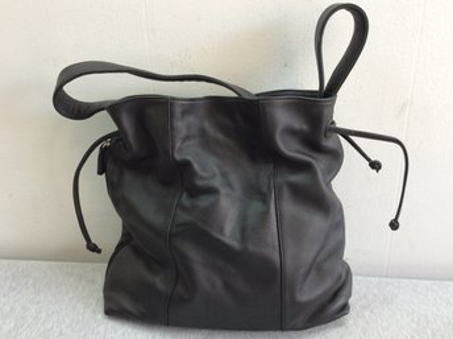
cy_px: 170
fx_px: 418
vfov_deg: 44.1
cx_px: 226
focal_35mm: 32
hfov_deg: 56.9
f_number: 2.4
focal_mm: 3.3
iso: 32
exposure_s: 1/24
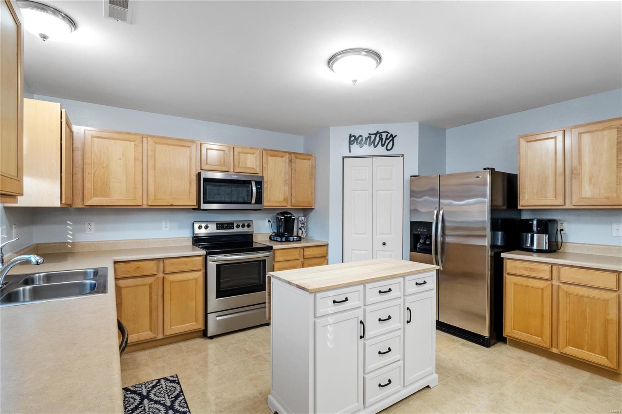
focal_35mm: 16
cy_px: 207
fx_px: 276
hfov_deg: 96.7
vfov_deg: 73.7
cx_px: 311
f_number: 8
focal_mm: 8
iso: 400
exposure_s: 1/6
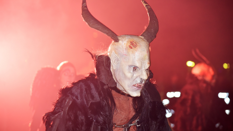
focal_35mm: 126
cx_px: 116
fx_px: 778
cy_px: 69
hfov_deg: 17.0
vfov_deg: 9.6
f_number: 4
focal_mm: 120
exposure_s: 1/60
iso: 3200
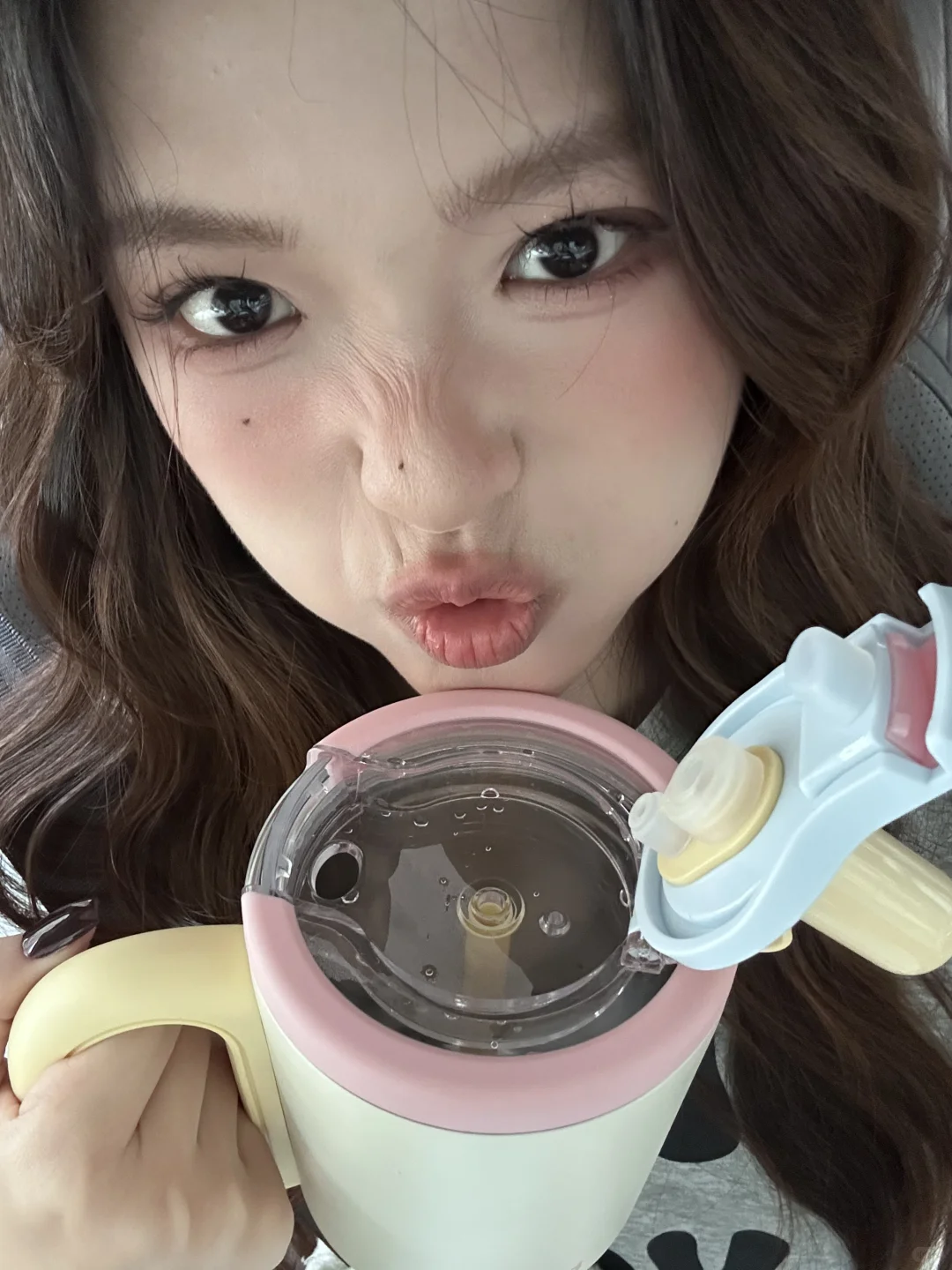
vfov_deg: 60.0
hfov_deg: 46.8
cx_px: 476
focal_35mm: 30
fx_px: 1100
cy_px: 635
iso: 400
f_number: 1.9
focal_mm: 2.69
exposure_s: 1/30
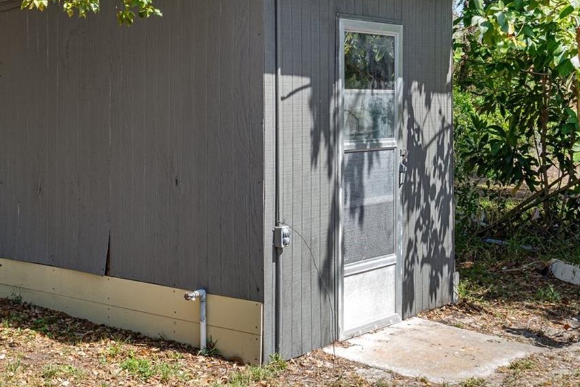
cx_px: 175
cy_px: 99
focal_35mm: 60
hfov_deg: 33.0
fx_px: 967
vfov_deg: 22.4
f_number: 9
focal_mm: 32
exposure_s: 1/30
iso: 320
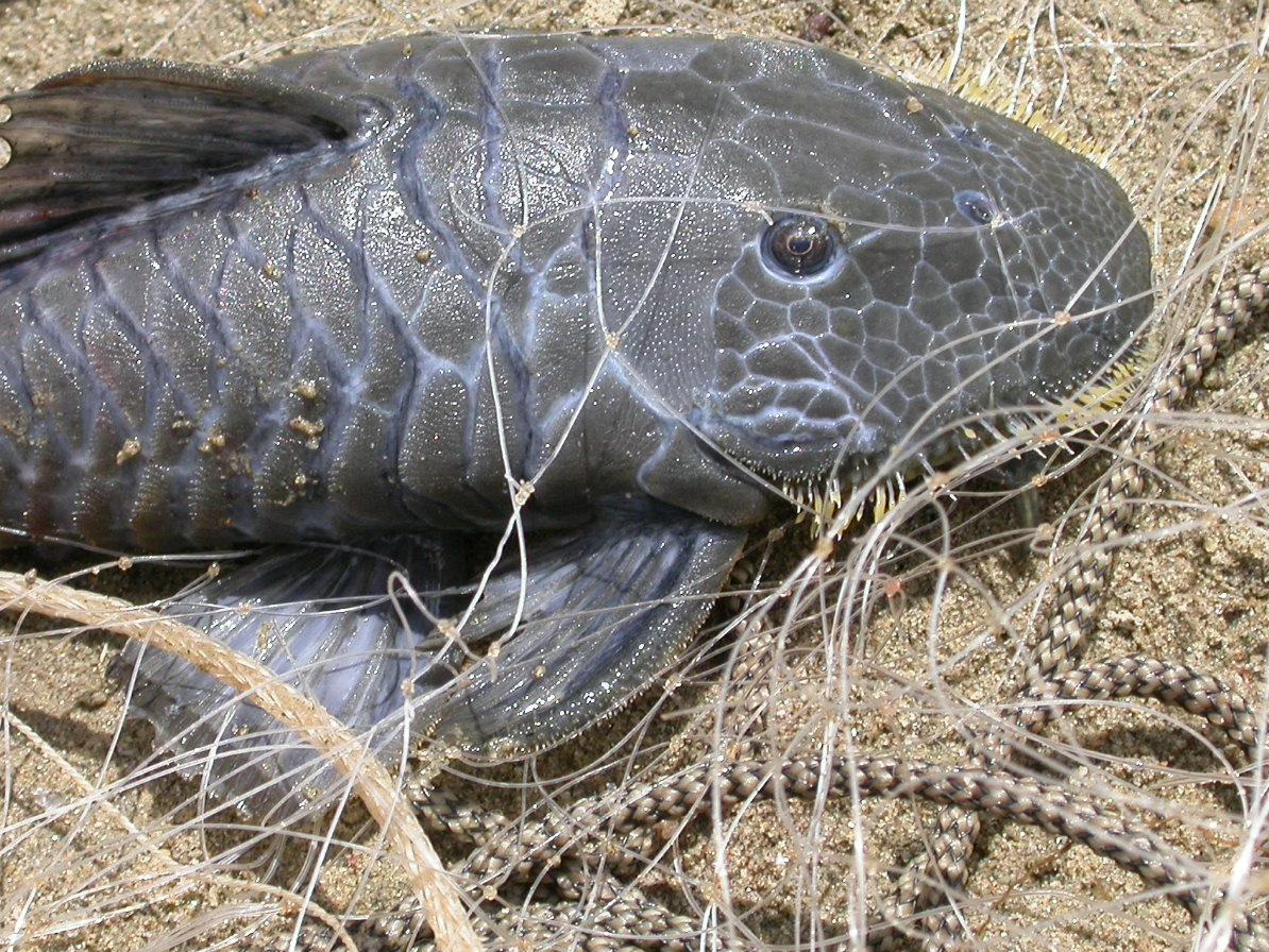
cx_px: 527
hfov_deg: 14.7
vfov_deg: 11.1
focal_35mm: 134
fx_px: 4913
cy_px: 418
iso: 100
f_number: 5.7
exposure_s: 1/520
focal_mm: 20.8
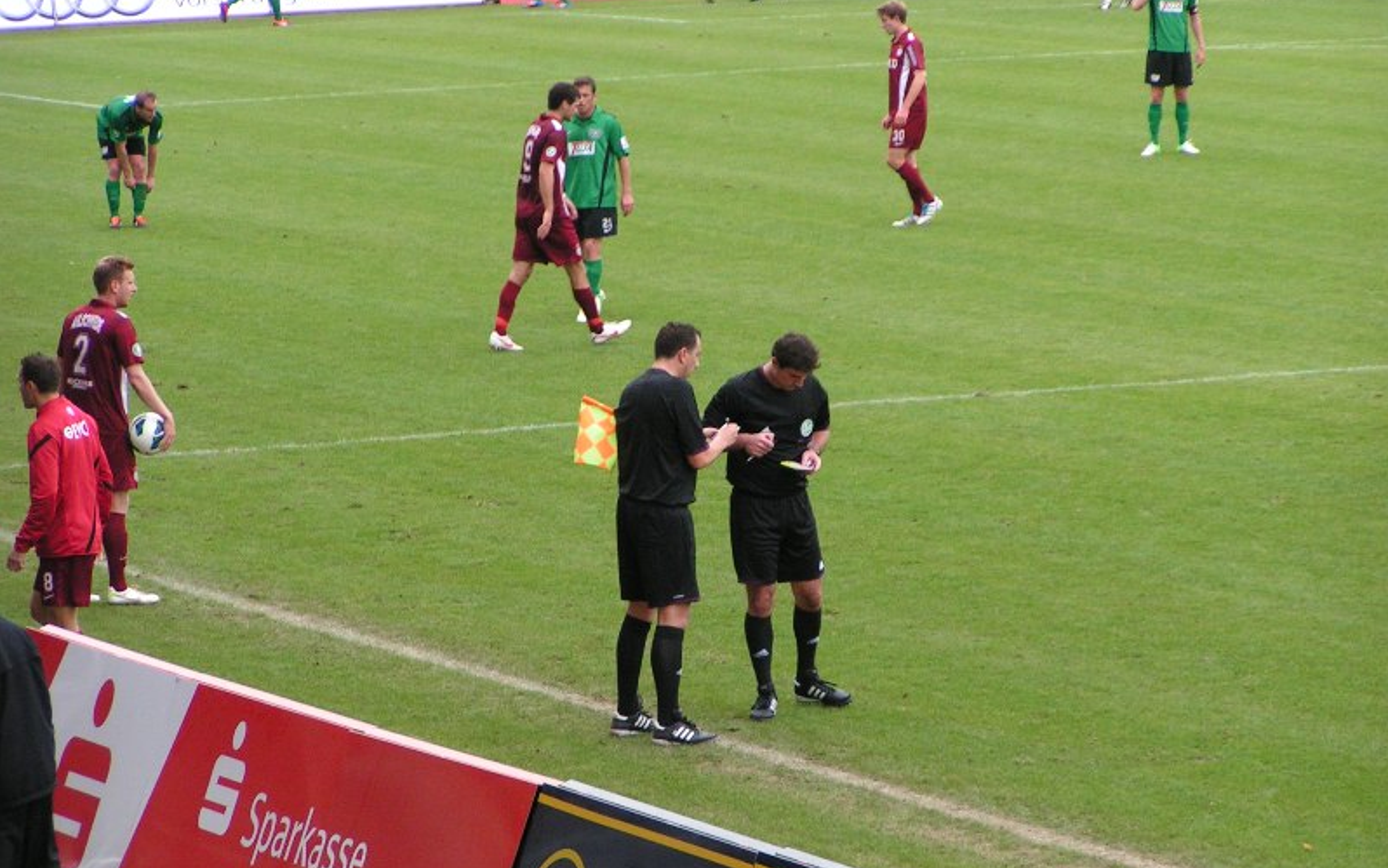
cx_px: 694
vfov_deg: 6.0
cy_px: 461
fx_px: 8285
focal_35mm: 219
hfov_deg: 9.6
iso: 125
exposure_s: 1/250
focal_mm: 31.5
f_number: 3.5
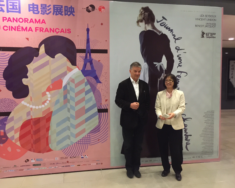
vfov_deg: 47.1
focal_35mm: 31
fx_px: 216
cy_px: 92
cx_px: 109
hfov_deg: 57.1
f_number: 2.2
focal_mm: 4.15
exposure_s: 1/8
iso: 200
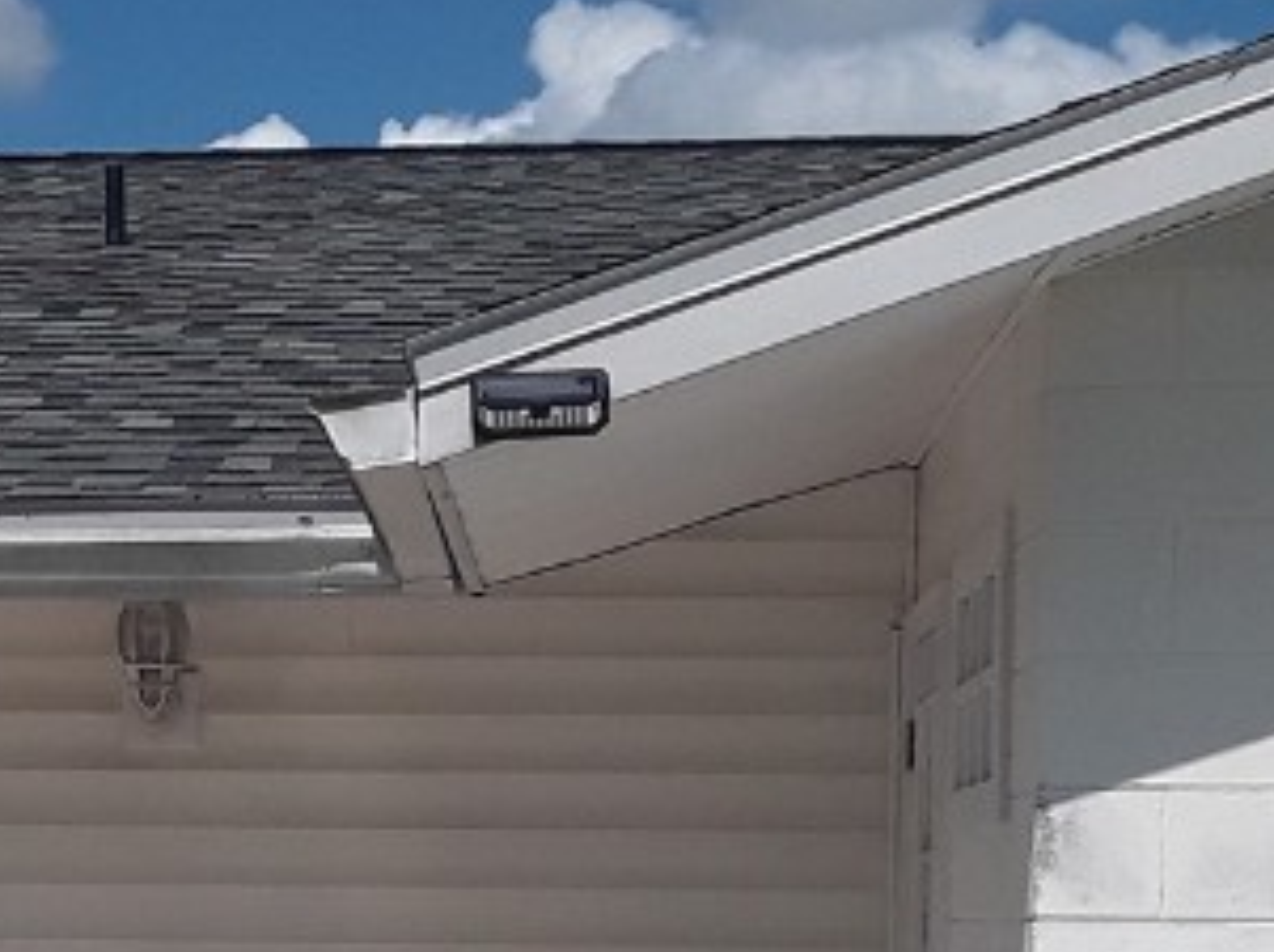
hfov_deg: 21.1
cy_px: 1121
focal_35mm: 92
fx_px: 3382
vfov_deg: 15.5
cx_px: 241
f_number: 1.9
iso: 40
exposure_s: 1/3906
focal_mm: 2.91
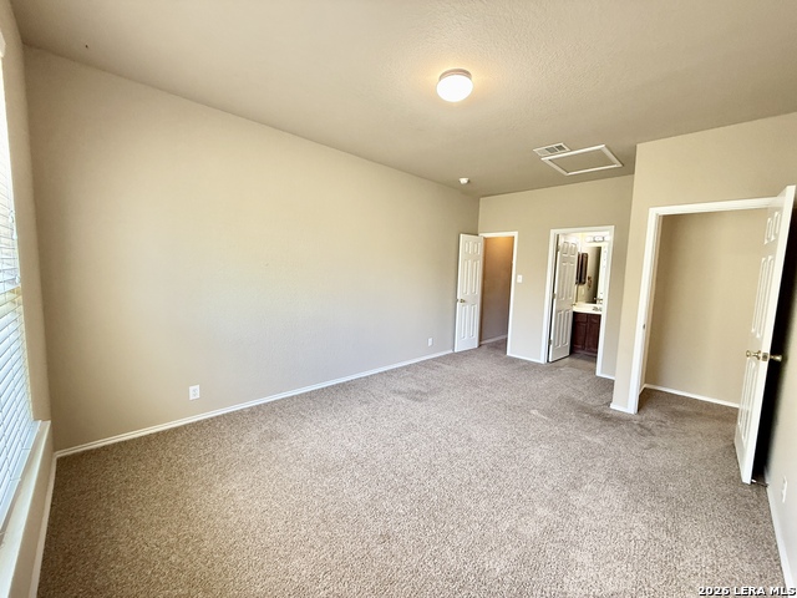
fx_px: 322
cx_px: 398
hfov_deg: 102.1
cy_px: 299
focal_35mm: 14
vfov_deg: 85.7
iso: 250
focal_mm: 2.22
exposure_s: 1/60
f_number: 2.2
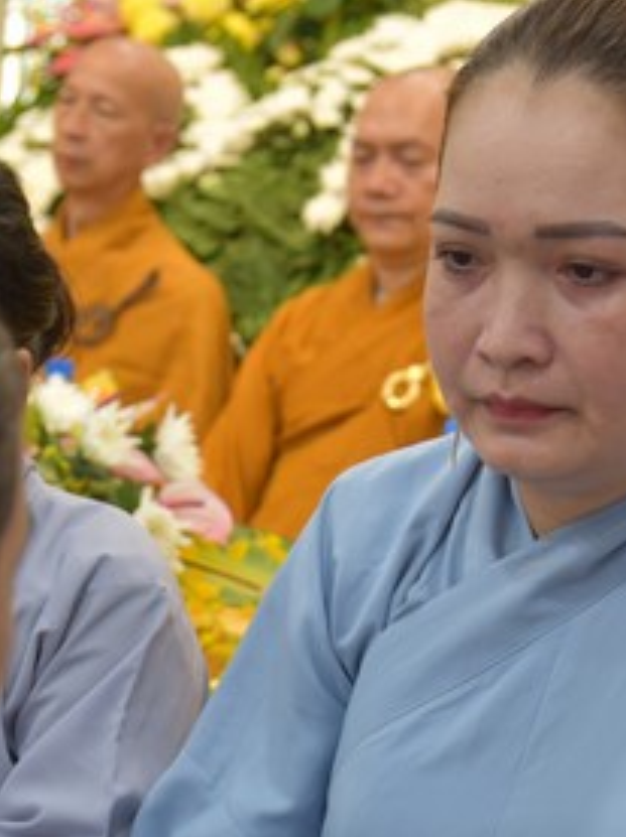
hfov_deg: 14.1
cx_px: 157
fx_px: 2513
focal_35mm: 104
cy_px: 653
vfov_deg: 18.8
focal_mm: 46
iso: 720
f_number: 4
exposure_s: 1/60
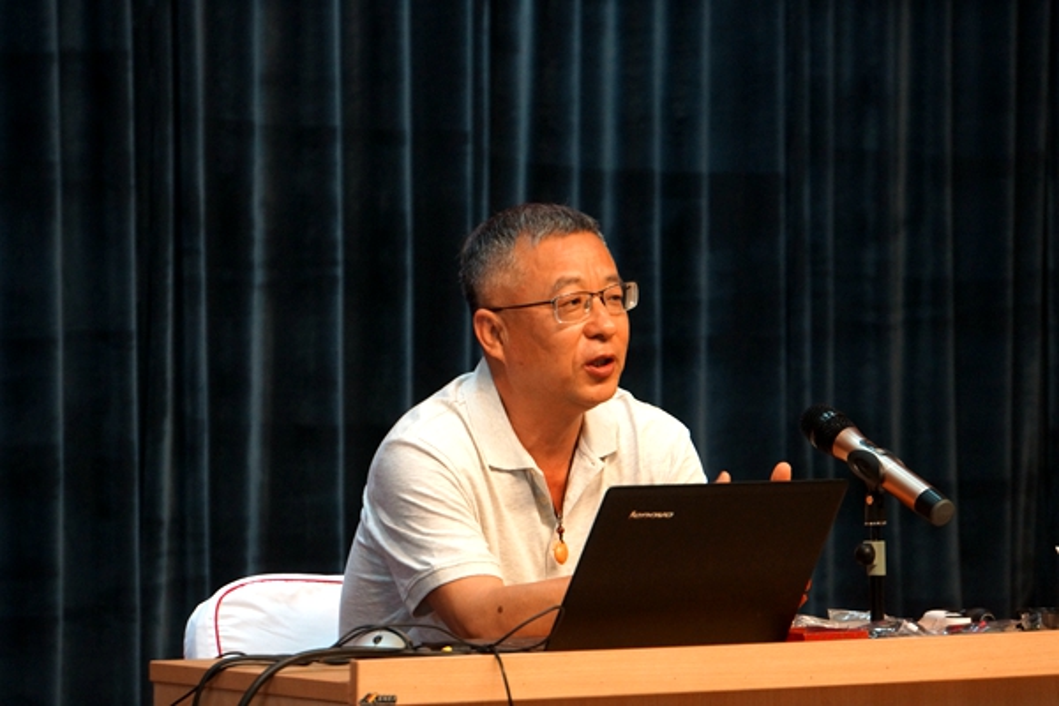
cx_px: 530
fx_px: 6706
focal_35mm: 228
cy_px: 353
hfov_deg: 9.0
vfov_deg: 6.0
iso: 1600
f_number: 6.3
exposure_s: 1/100
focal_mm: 152
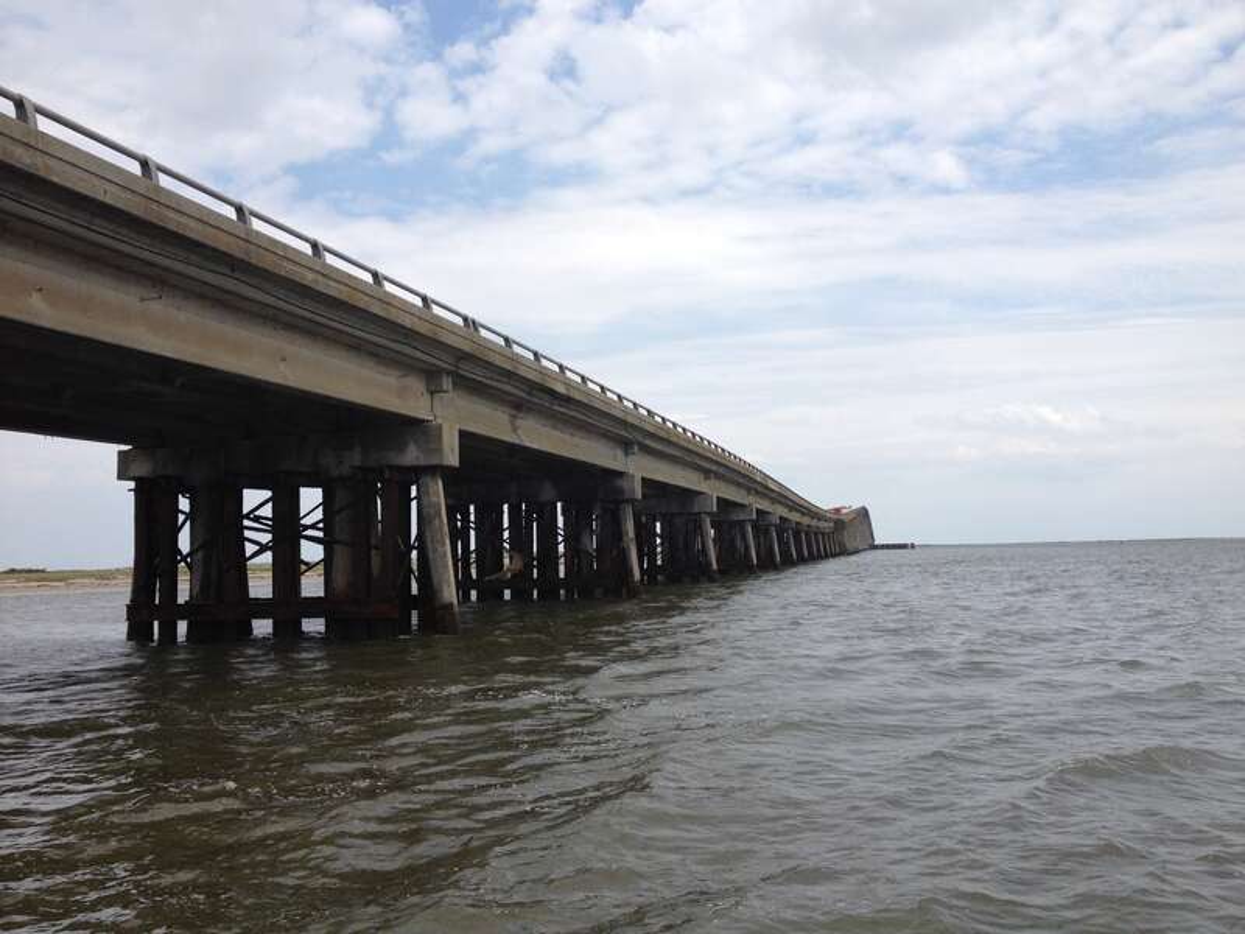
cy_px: 467
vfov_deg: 40.7
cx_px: 622
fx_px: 1259
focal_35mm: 35
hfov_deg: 52.6
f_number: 2.4
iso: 50
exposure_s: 1/2123
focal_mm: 4.28
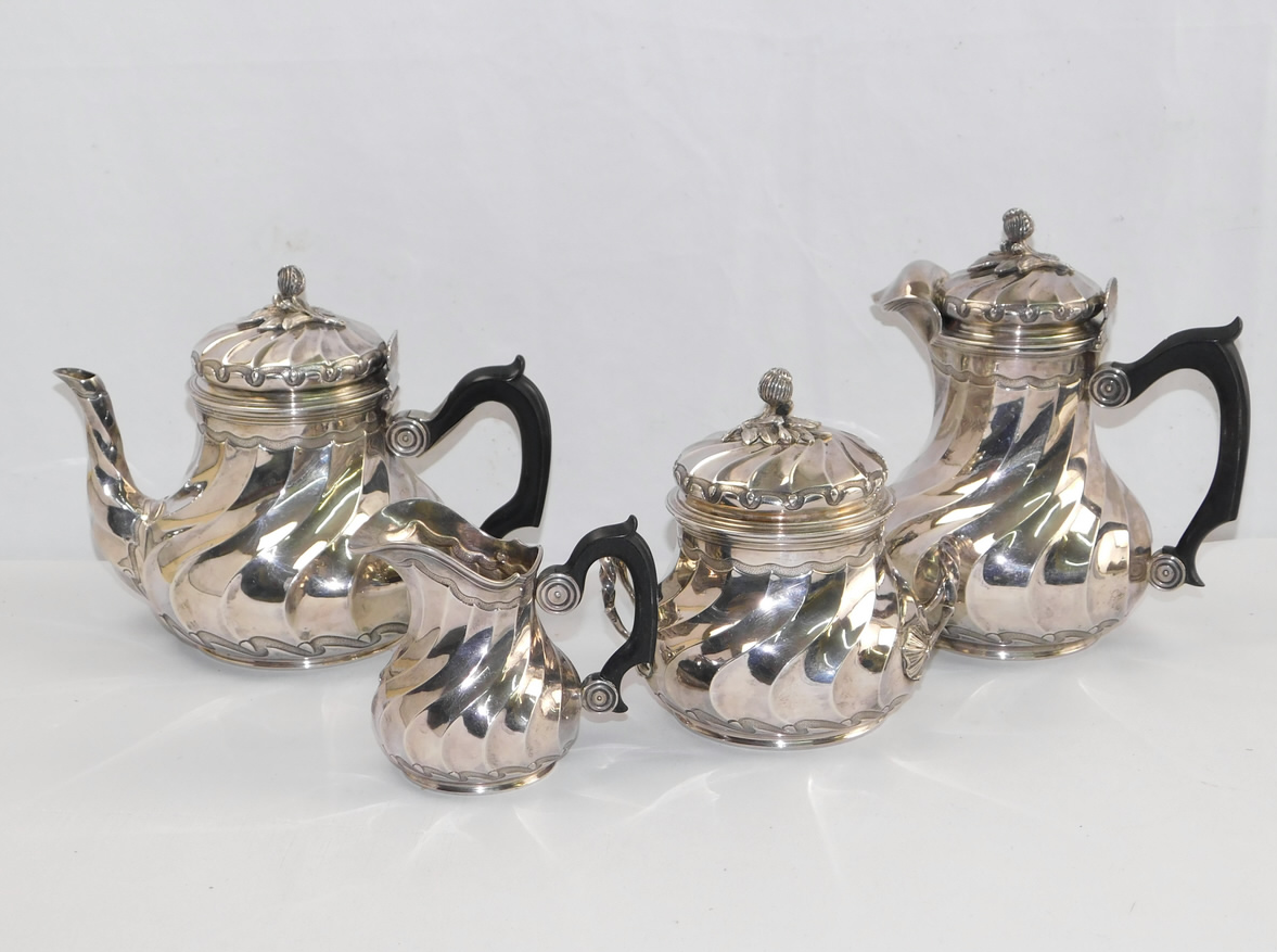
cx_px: 650
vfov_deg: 27.9
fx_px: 1914
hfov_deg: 36.9
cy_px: 477
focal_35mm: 52
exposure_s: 1/30
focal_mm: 9
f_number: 3.8
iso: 160
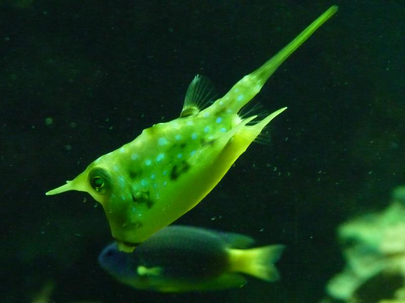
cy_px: 152
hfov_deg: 6.0
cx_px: 202
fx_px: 3838
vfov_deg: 4.5
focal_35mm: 328
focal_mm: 41.2
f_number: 3.7
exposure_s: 1/160
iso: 800
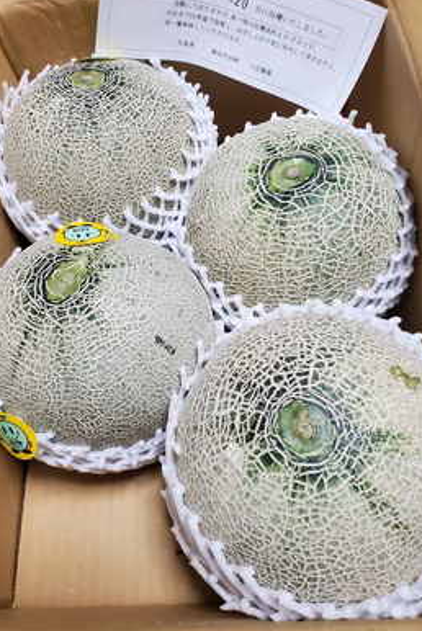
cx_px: 214
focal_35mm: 28
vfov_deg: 65.4
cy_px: 307
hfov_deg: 46.5
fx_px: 491
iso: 400
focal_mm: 4.3
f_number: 2.4
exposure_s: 1/50
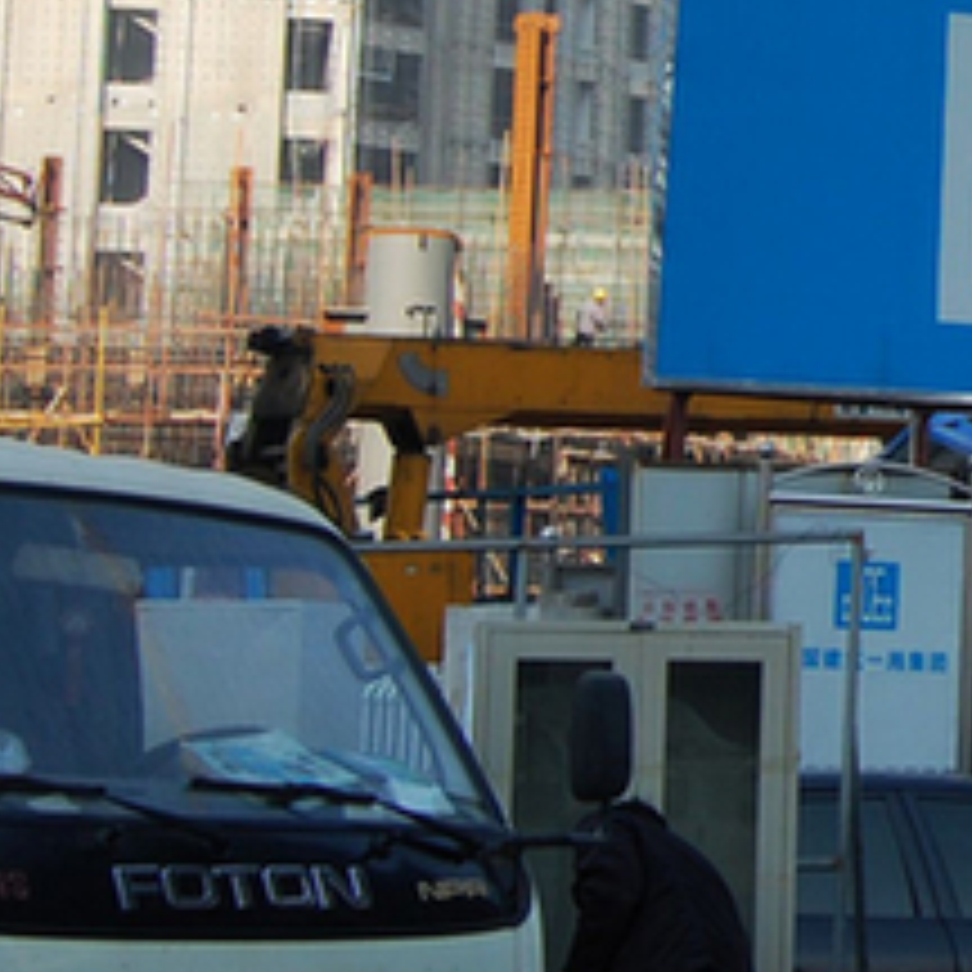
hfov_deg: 12.3
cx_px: 1611
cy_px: 36
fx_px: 4225
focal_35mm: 133
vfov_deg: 13.0
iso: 200
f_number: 8
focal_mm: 24
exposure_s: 1/250
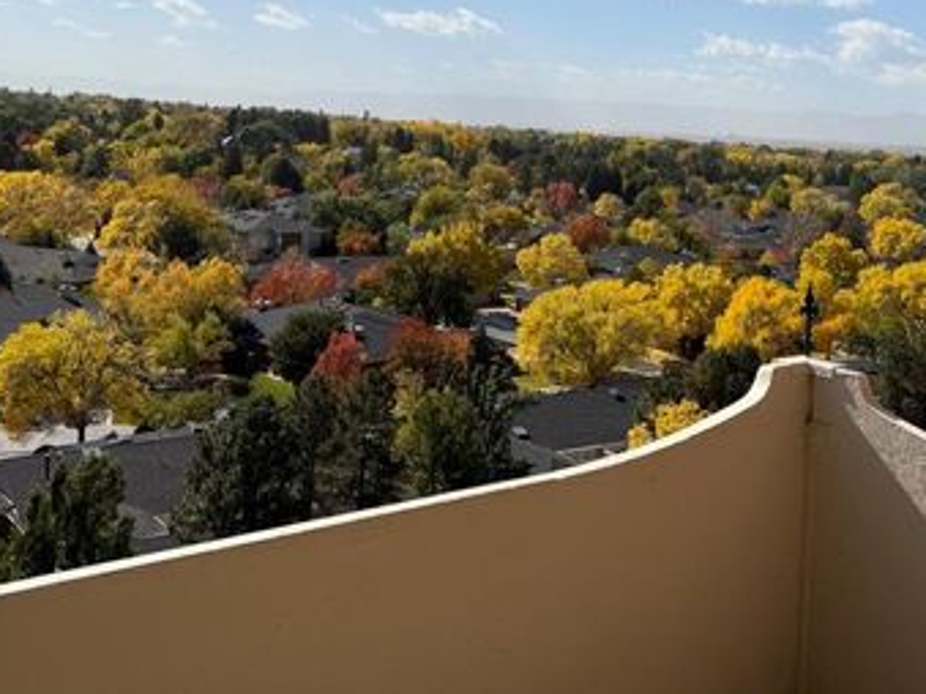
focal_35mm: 42
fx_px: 1123
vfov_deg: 33.1
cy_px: 116
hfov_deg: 44.6
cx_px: 557
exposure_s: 1/6173
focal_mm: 6.76
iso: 80
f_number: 1.78
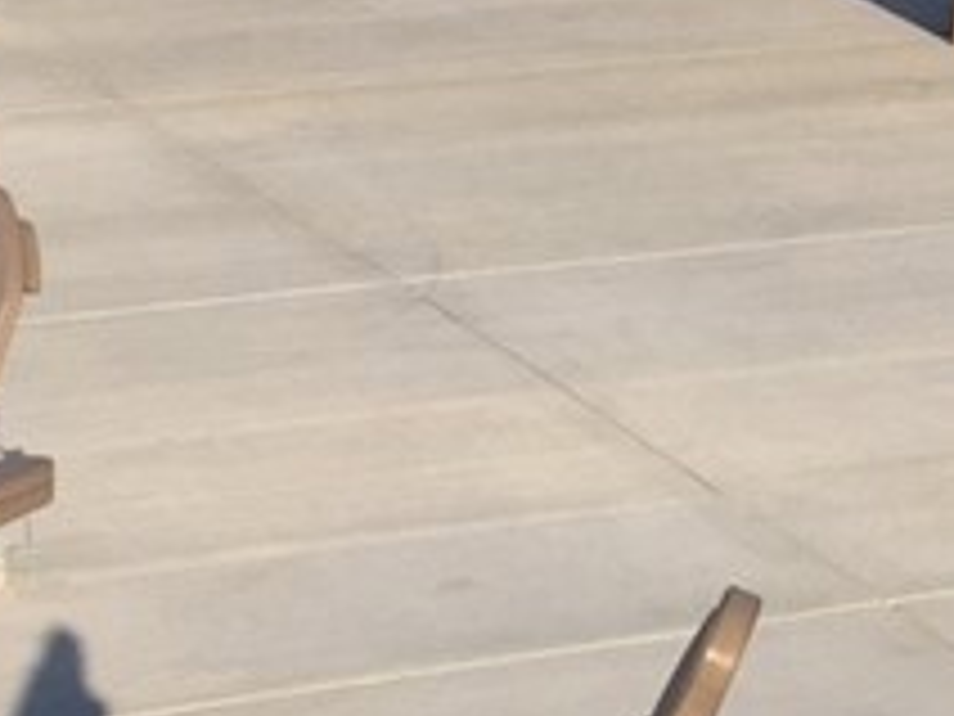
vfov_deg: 10.3
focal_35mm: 140
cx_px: 1084
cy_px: -266
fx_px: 3858
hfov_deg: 13.8
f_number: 2.2
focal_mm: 4.15
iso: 32
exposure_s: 1/1721
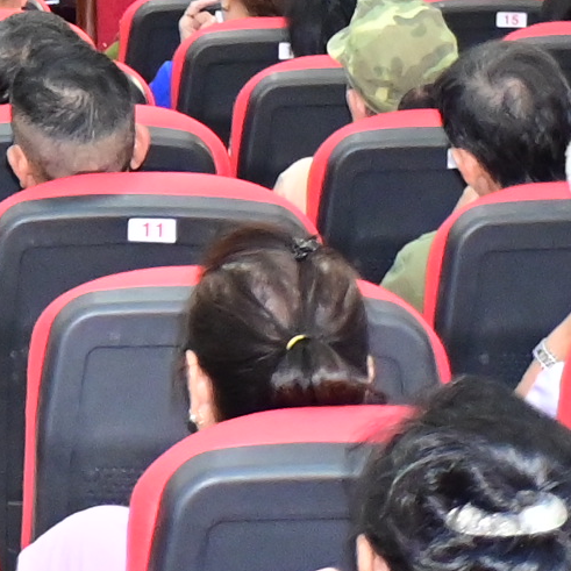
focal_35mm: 204
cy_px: -509
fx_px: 3807
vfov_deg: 8.2
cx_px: -730
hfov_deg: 8.0
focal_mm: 27
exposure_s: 1/200
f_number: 4
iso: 3200
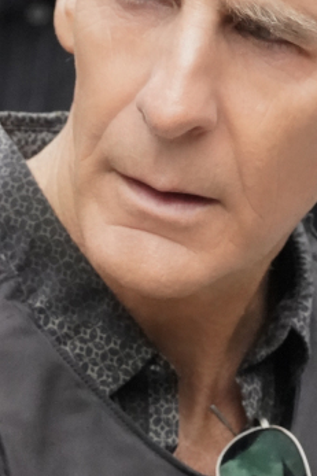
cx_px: 32
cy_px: 487
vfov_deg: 3.0
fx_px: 9149
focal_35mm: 692
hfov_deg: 2.0
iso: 12800
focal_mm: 200
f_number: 11
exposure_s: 1/2000
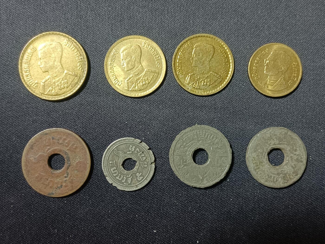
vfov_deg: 40.7
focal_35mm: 35
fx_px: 329
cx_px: 162
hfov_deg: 52.6
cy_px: 122
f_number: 1.8
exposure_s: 1/25
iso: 2171
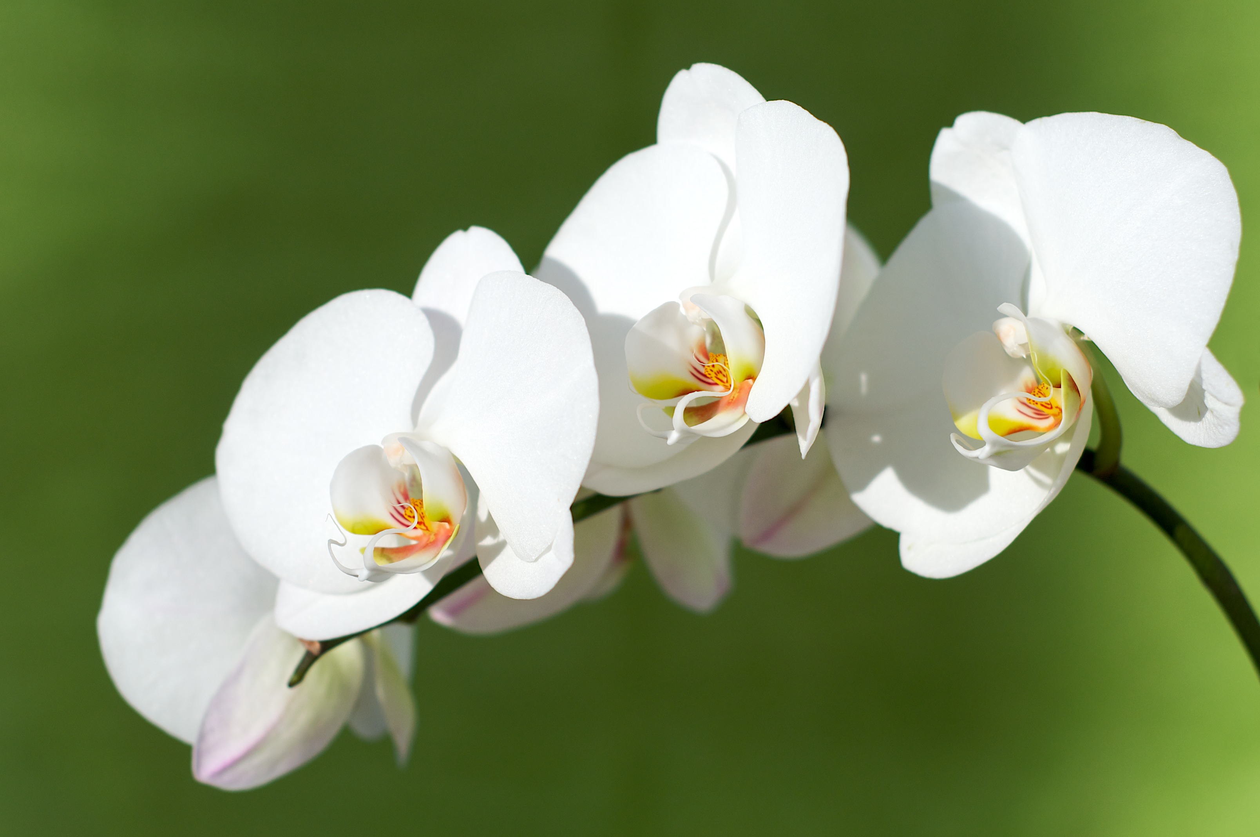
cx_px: 630
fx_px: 2622
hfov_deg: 27.0
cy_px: 418
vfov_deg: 18.1
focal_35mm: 75
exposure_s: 1/4000
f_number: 3.2
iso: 200
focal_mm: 50
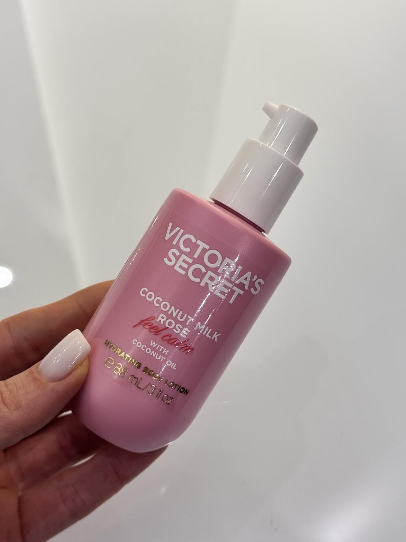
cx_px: 203
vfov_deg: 39.7
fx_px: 751
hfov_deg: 30.3
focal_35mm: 48
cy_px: 271
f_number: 1.78
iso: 64
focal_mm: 6.76
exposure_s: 1/50
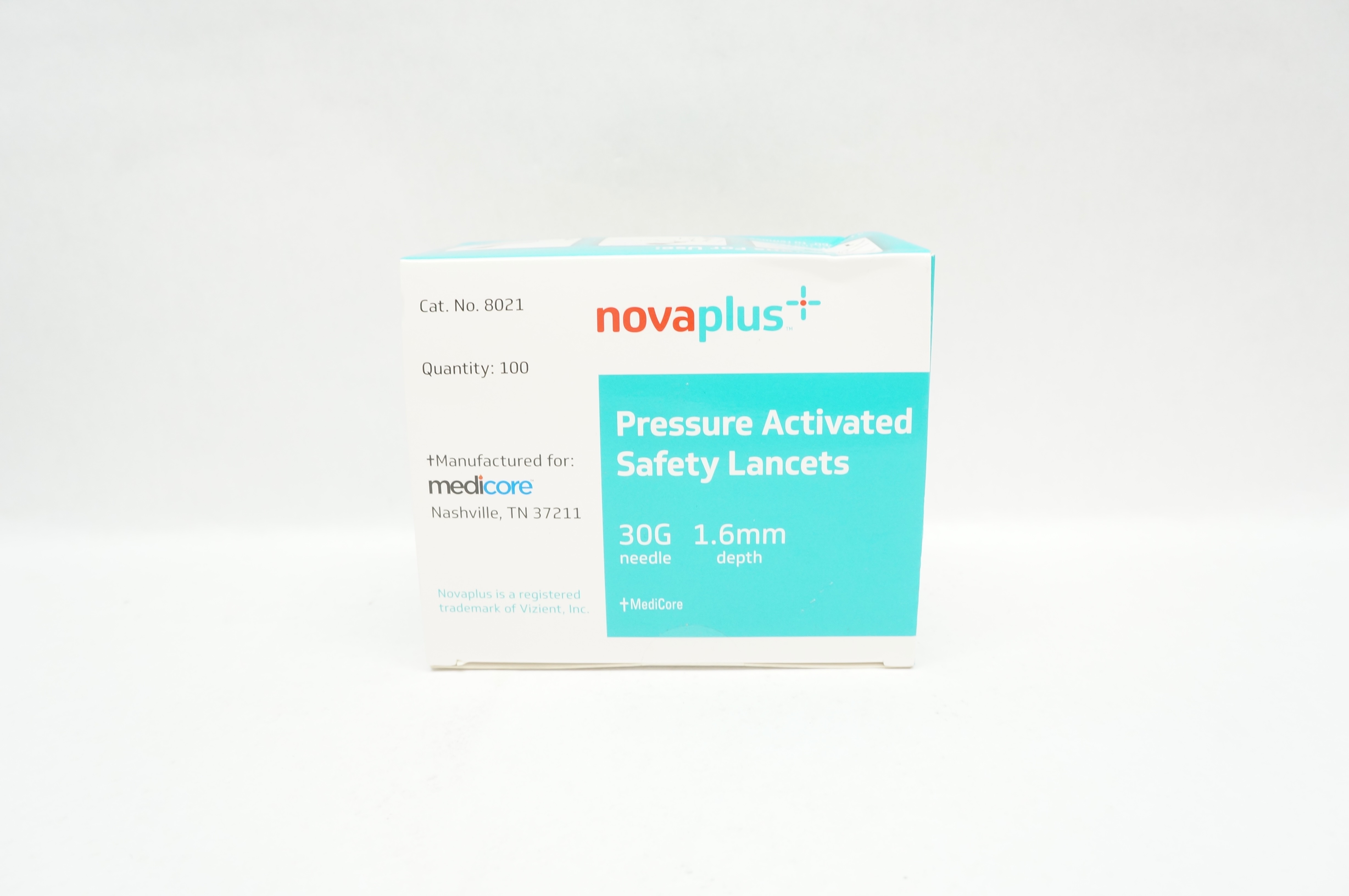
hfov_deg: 67.4
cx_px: 674
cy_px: 448
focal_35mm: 27
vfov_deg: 47.8
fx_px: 1011
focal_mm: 18
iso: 800
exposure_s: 1/60
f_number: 6.3
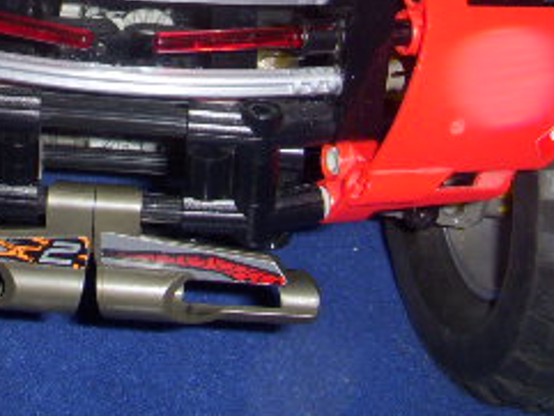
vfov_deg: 14.1
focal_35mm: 101
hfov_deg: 19.3
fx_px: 1617
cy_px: -117
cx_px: 133
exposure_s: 1/30
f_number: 3.3
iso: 100
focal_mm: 6.3
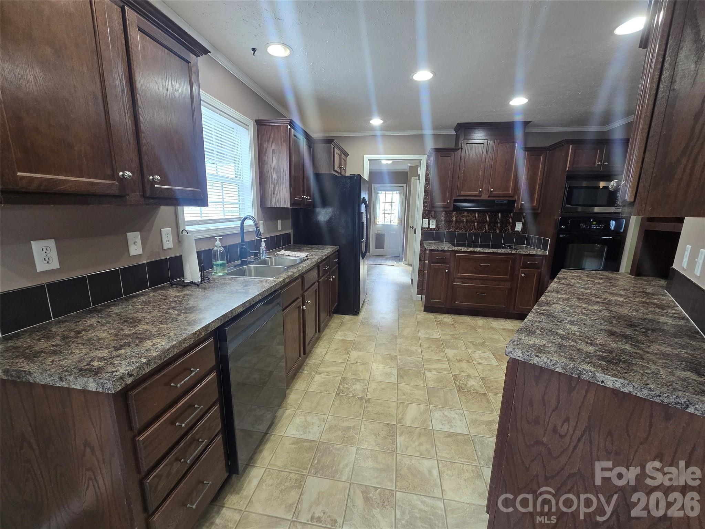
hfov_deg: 106.2
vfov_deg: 89.9
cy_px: 264
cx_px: 352
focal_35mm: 13
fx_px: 265
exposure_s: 1/60
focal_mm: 2.2
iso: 200
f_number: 2.2
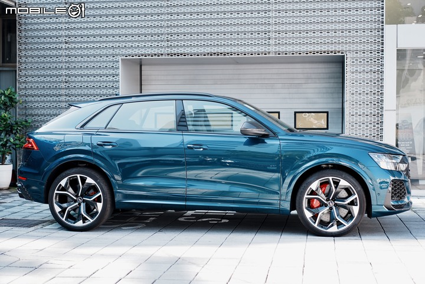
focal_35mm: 55
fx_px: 650
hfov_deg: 36.2
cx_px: 212
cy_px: 142
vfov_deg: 24.7
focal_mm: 55
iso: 80
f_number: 2.8
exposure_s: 1/160
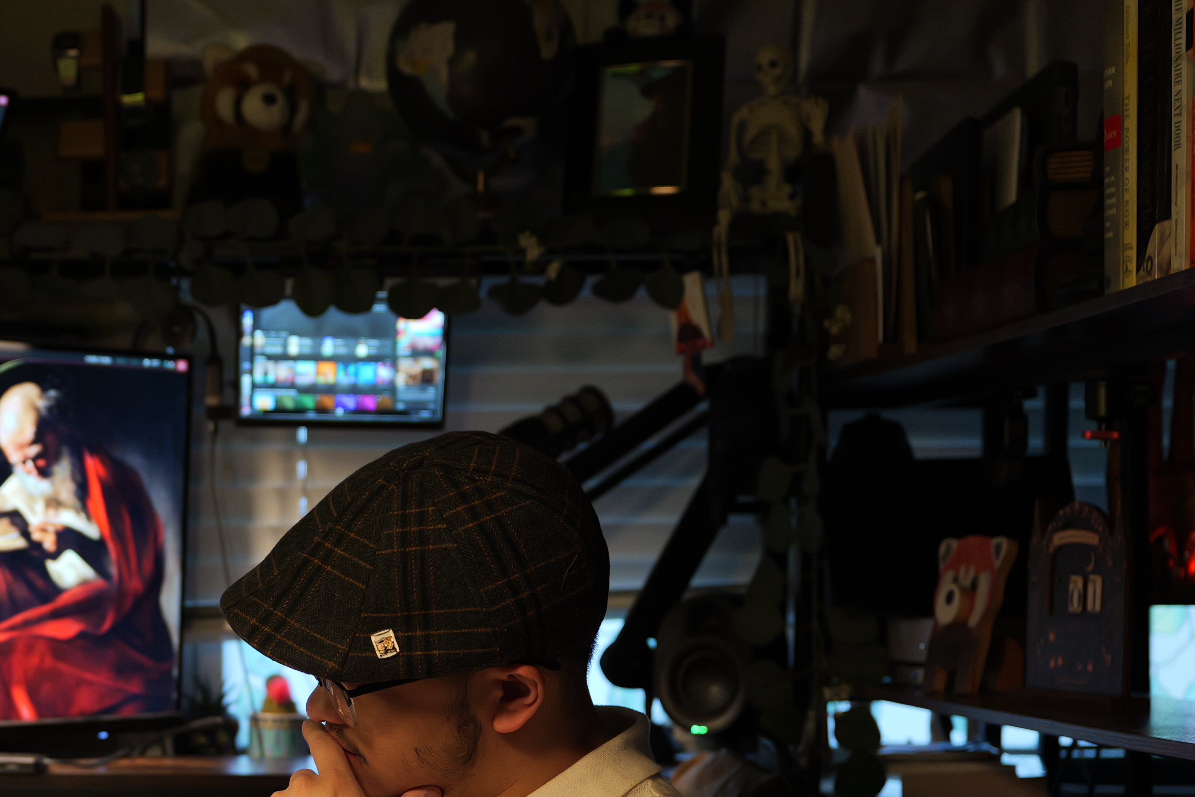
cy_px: 659
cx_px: 88
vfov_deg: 19.5
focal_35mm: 69
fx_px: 2290
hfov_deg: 28.0
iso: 1250
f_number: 2.8
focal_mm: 37
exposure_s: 1/125
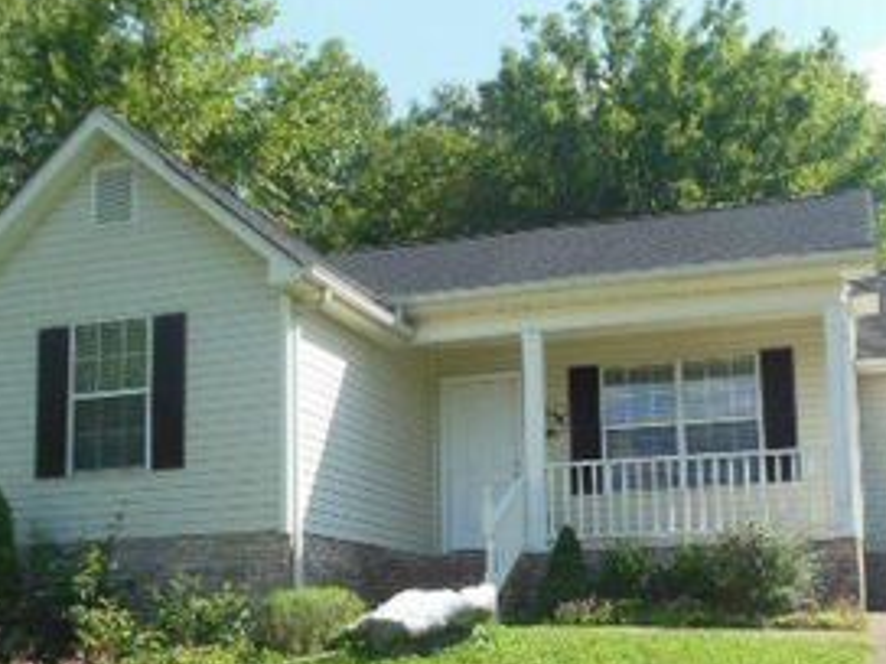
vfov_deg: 30.9
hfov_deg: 41.1
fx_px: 1177
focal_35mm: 46
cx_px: 528
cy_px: 506
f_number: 3.2
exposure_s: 1/800
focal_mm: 4.5
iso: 125
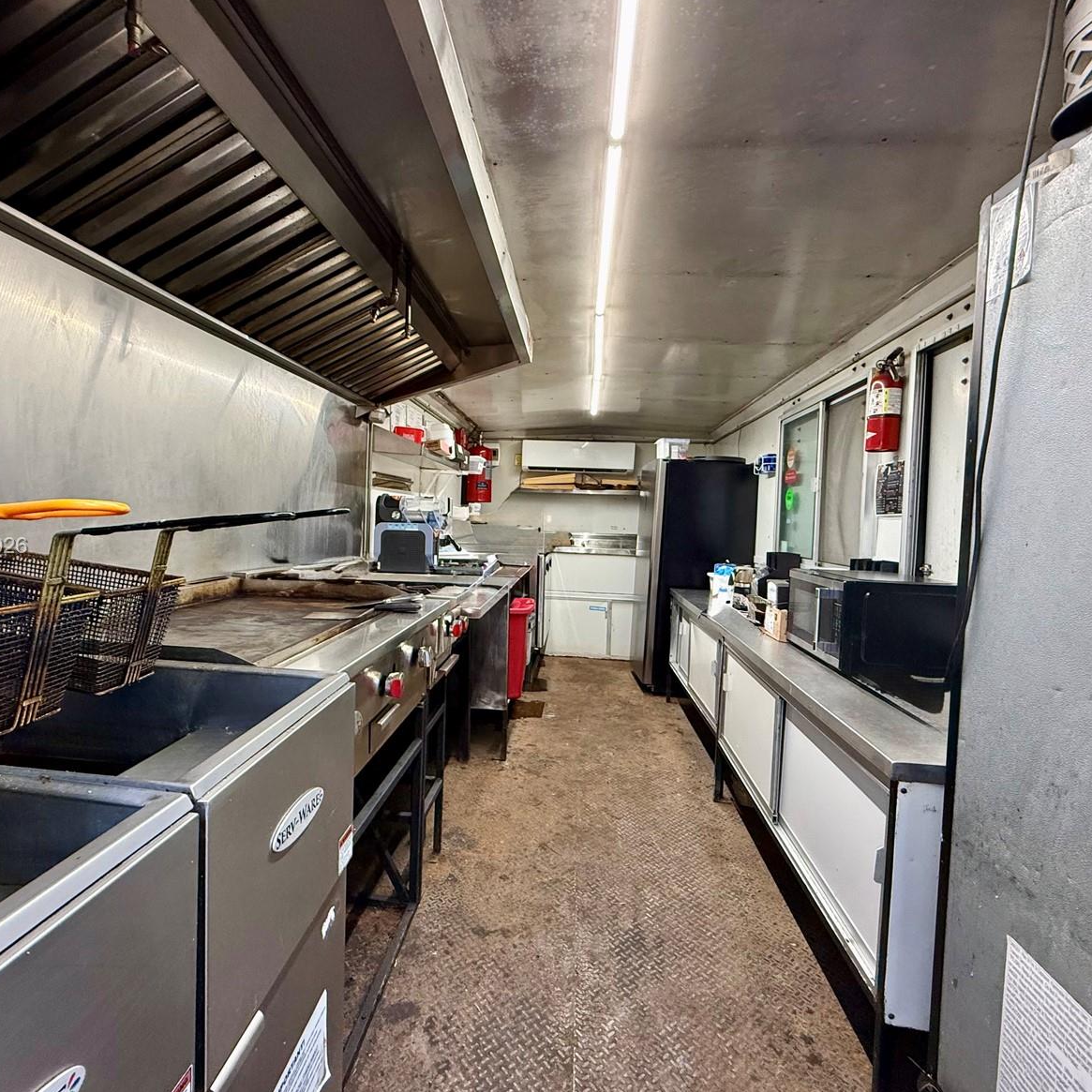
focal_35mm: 17
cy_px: 547
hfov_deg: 83.7
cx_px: 486
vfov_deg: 84.0
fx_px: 607
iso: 400
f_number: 2.2
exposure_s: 1/120
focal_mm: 2.22
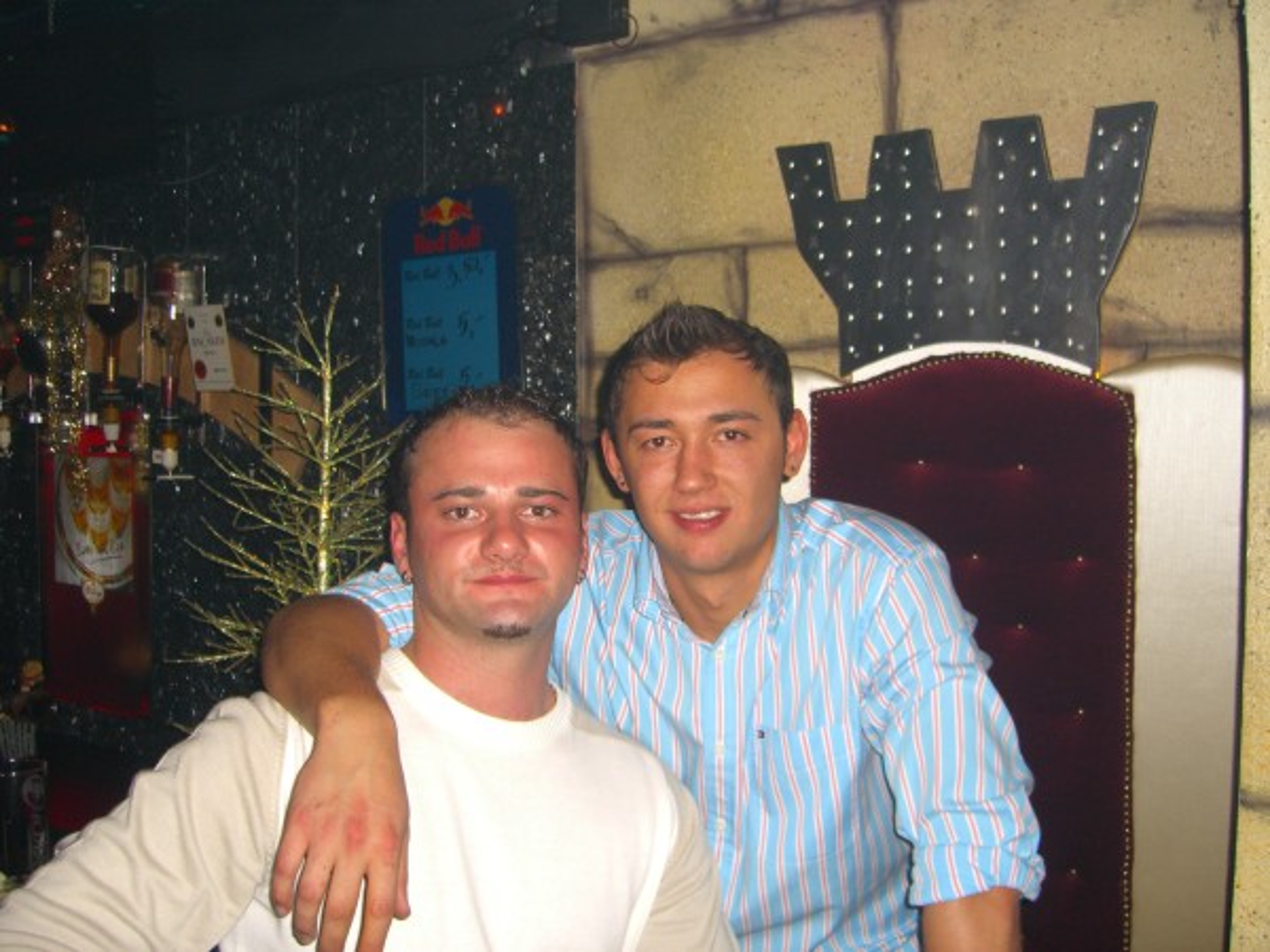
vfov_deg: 37.7
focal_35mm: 38
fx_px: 1394
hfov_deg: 49.0
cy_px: 476
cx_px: 635
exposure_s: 1/60
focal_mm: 7.9
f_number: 2.8
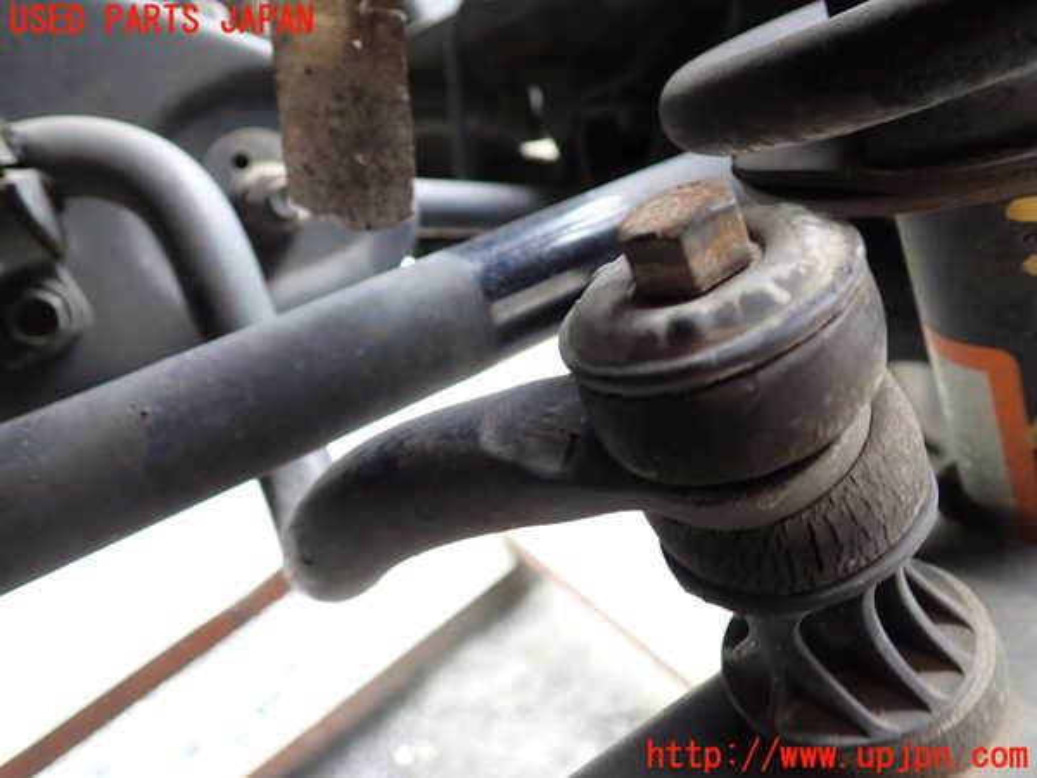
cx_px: 518
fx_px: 899
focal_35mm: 30
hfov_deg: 60.0
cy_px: 389
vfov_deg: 46.8
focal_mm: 5.4
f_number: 2.3
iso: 200
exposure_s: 1/30
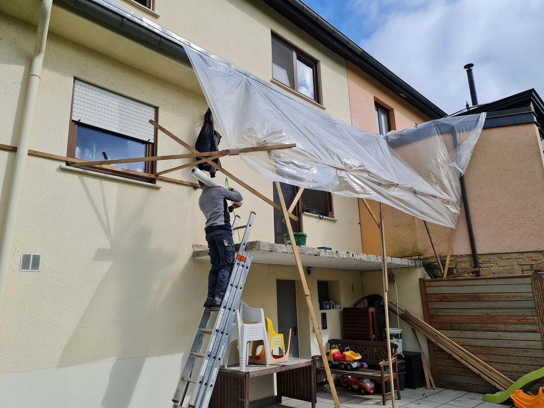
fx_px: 393
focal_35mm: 25
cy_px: 204
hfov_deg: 69.4
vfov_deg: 54.9
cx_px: 272
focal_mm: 7
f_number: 1.8
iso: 50
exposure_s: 1/1164
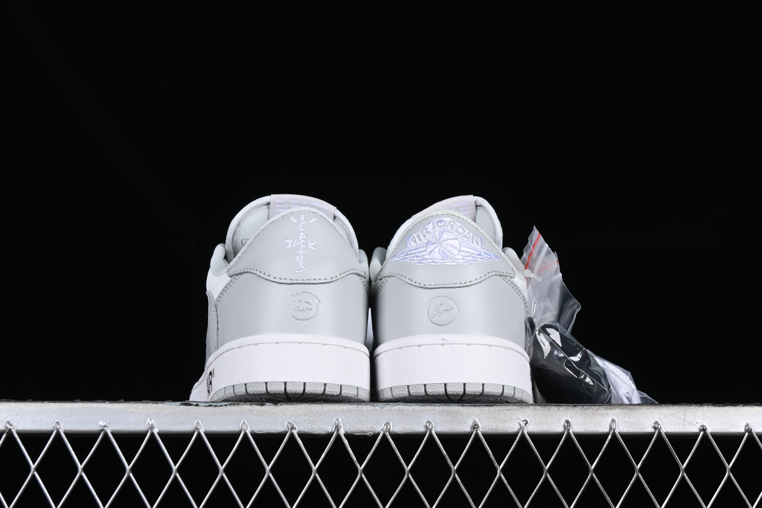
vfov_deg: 18.2
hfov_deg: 27.0
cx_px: 381
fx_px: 1587
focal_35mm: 75
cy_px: 254
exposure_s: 1/80
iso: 160
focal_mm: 50
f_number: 8
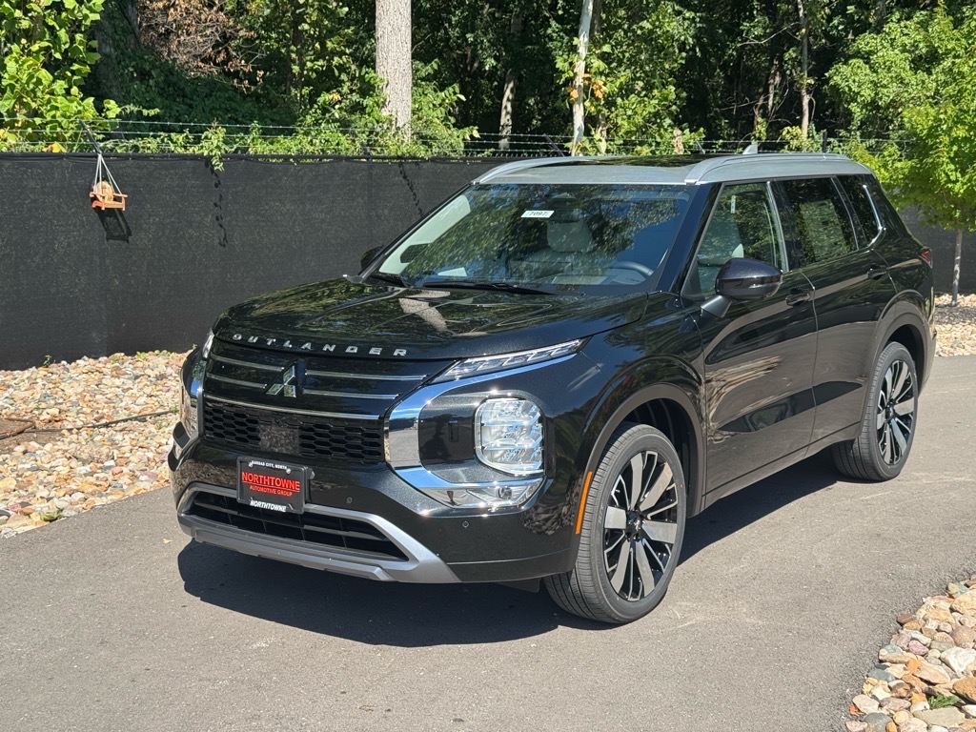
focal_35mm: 48
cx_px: 488
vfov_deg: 30.3
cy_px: 366
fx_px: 1353
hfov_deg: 39.7
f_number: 1.78
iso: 64
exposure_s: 1/1984
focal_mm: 6.76
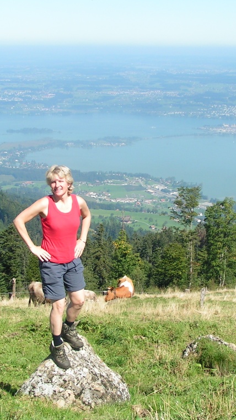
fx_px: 734
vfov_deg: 31.9
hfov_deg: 18.3
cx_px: 124
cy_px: 211
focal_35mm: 66
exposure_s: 1/320
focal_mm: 6.9
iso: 50
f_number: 5.6
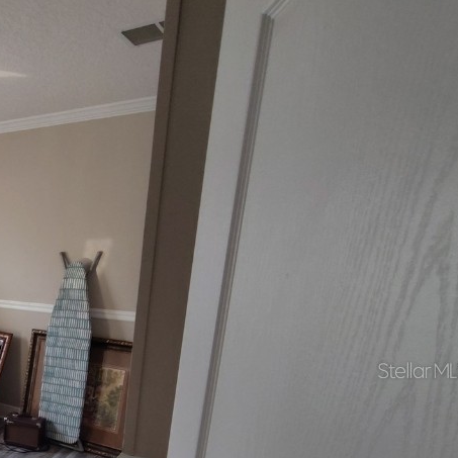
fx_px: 479
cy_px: 370
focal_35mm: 32
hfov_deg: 41.1
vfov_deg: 48.1
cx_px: -44
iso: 356
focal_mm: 1.66
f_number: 2.2
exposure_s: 1/40
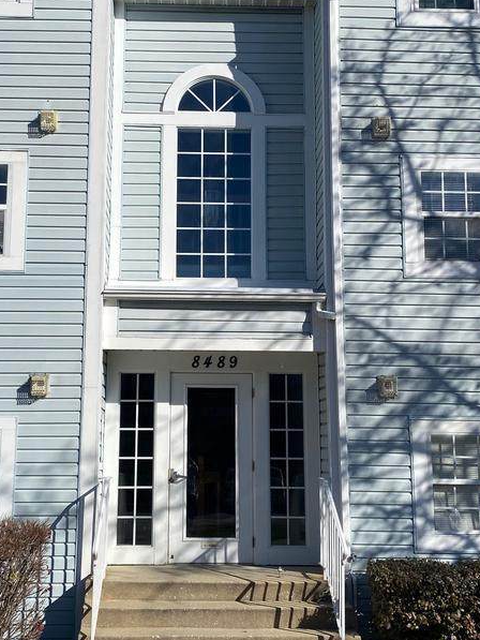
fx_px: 869
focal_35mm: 47
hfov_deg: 30.8
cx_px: 206
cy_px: 317
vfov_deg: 40.4
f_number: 1.8
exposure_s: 1/5495
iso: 32
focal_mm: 4.25
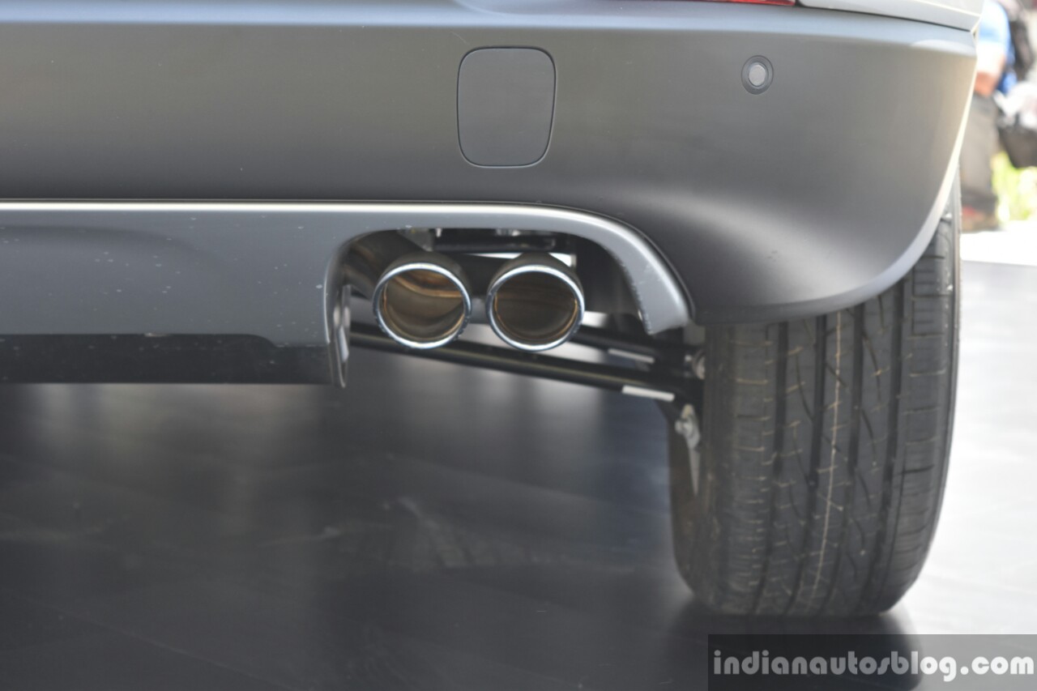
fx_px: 2376
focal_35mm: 82
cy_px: 346
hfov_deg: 24.6
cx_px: 518
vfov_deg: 16.5
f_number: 5.6
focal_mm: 55
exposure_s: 1/125
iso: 400
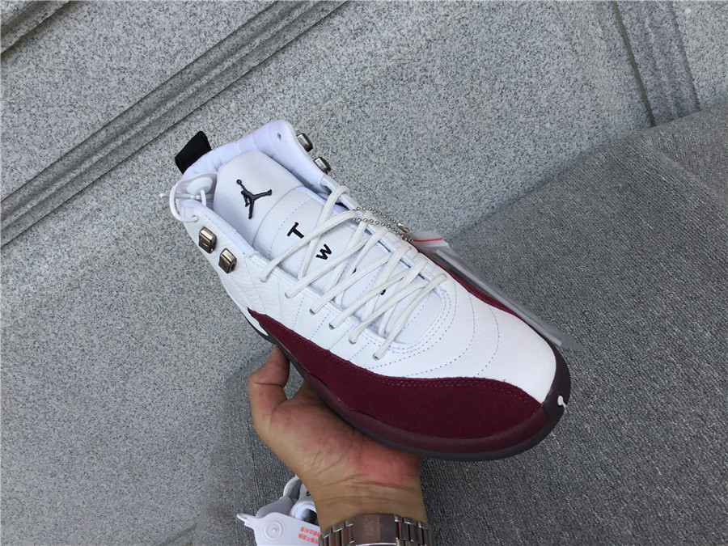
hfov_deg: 58.4
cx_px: 364
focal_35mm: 31
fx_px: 652
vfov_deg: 45.4
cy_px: 273
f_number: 2.4
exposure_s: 1/286
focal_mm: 3.3
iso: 25
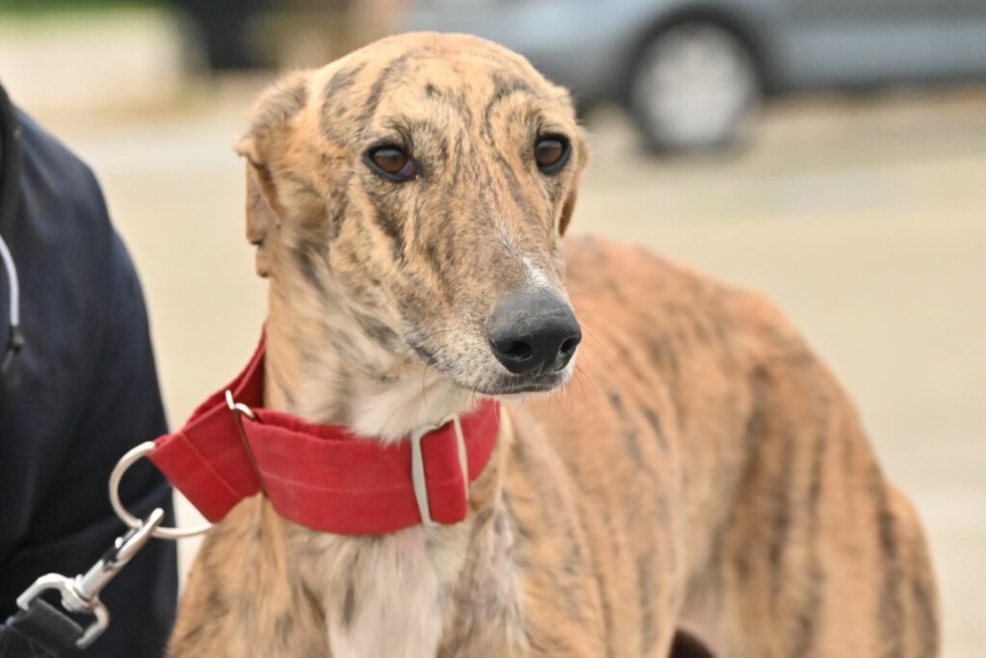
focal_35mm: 315
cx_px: 493
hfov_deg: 6.5
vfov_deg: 4.4
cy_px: 329
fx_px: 8628
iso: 9000
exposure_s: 1/4000
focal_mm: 210
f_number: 8
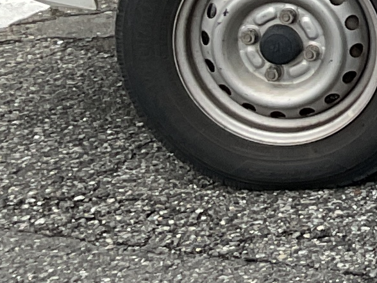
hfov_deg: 8.9
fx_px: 2167
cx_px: 925
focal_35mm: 199
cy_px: -268
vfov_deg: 7.2
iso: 16
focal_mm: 3
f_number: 1.8
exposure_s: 1/127
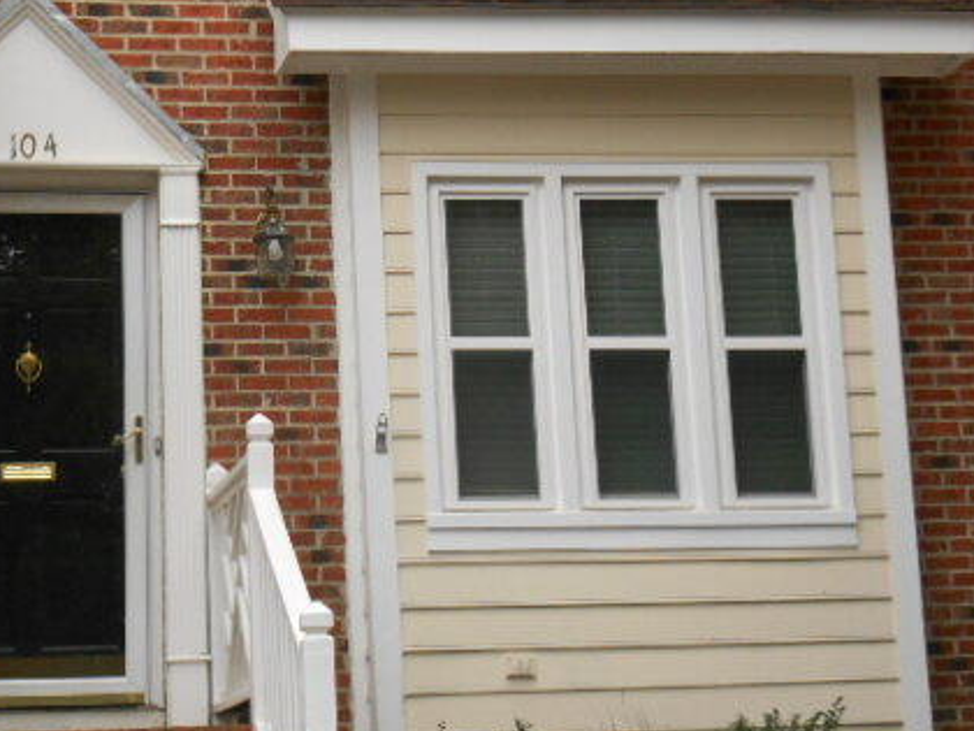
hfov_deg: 21.0
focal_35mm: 93
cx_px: 306
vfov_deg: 15.9
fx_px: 2617
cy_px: 255
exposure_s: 1/60
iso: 360
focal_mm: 10.9
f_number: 4.4
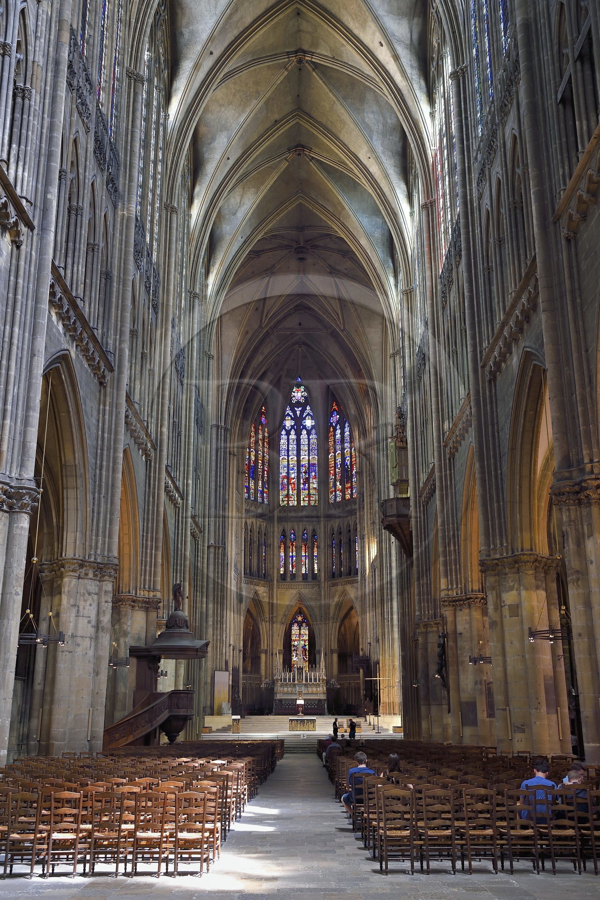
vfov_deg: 53.2
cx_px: 300
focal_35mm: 36
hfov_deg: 36.8
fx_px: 901
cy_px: 450
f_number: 6.3
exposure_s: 1/13
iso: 1600
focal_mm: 36
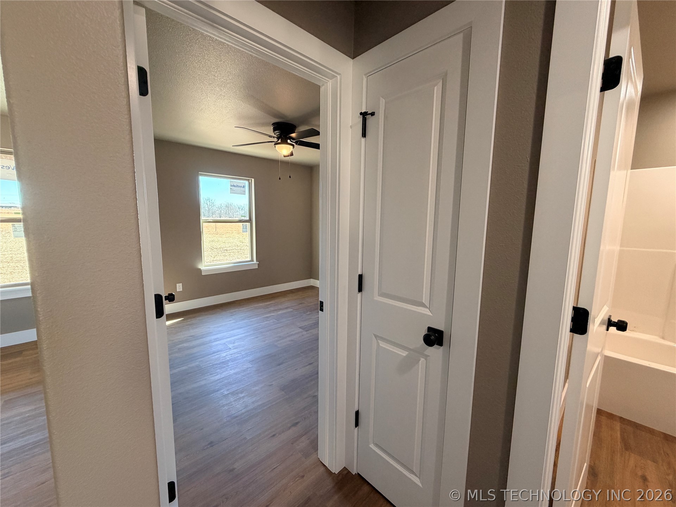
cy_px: 254
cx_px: 338
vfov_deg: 85.7
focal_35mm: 14
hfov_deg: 102.1
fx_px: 273
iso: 160
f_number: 2.2
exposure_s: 1/60
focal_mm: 2.22
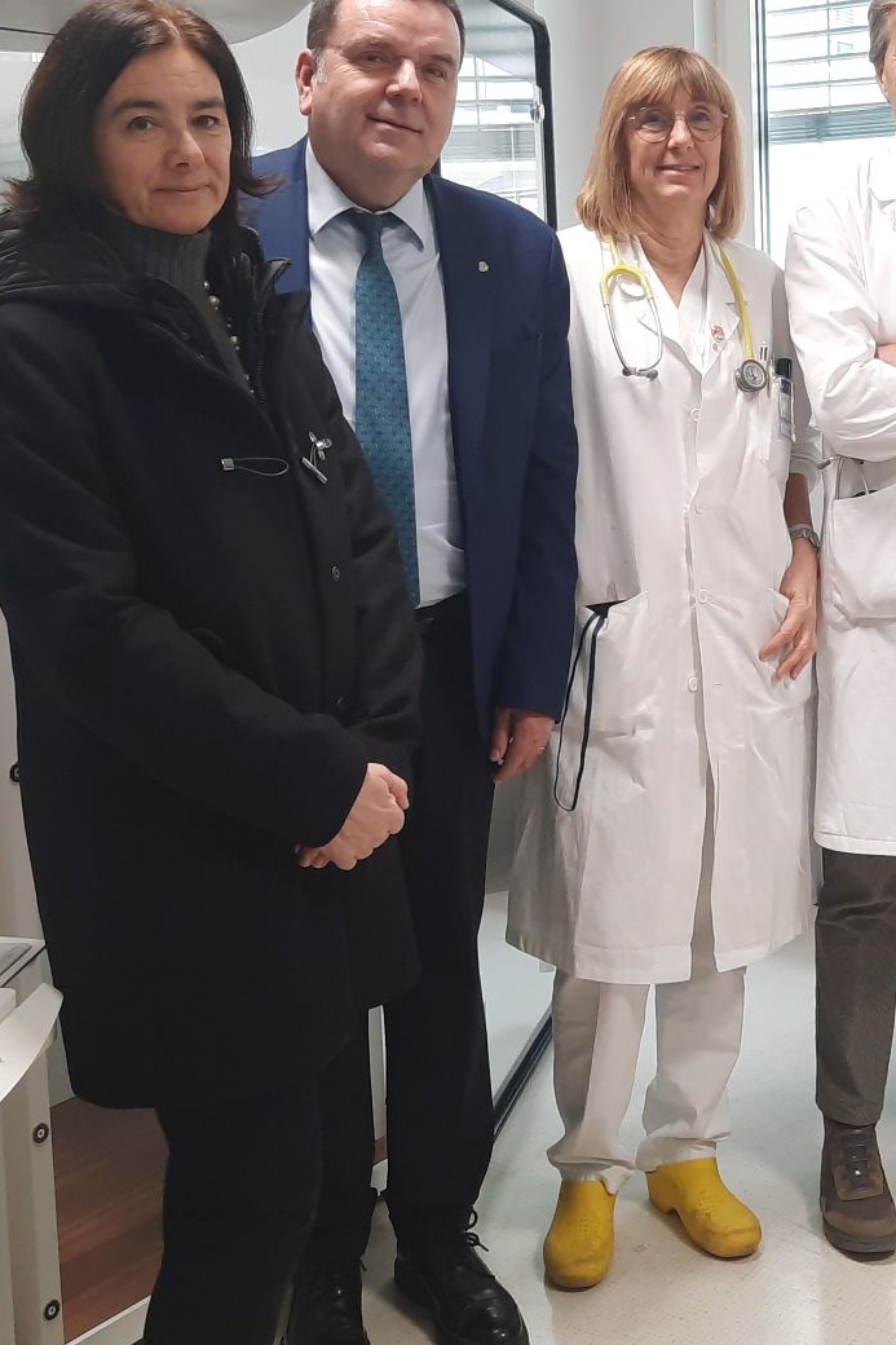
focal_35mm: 50
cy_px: 494
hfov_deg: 26.7
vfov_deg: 39.3
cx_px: 640
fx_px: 1867
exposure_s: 1/50
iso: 125
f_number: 2
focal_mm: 4.6
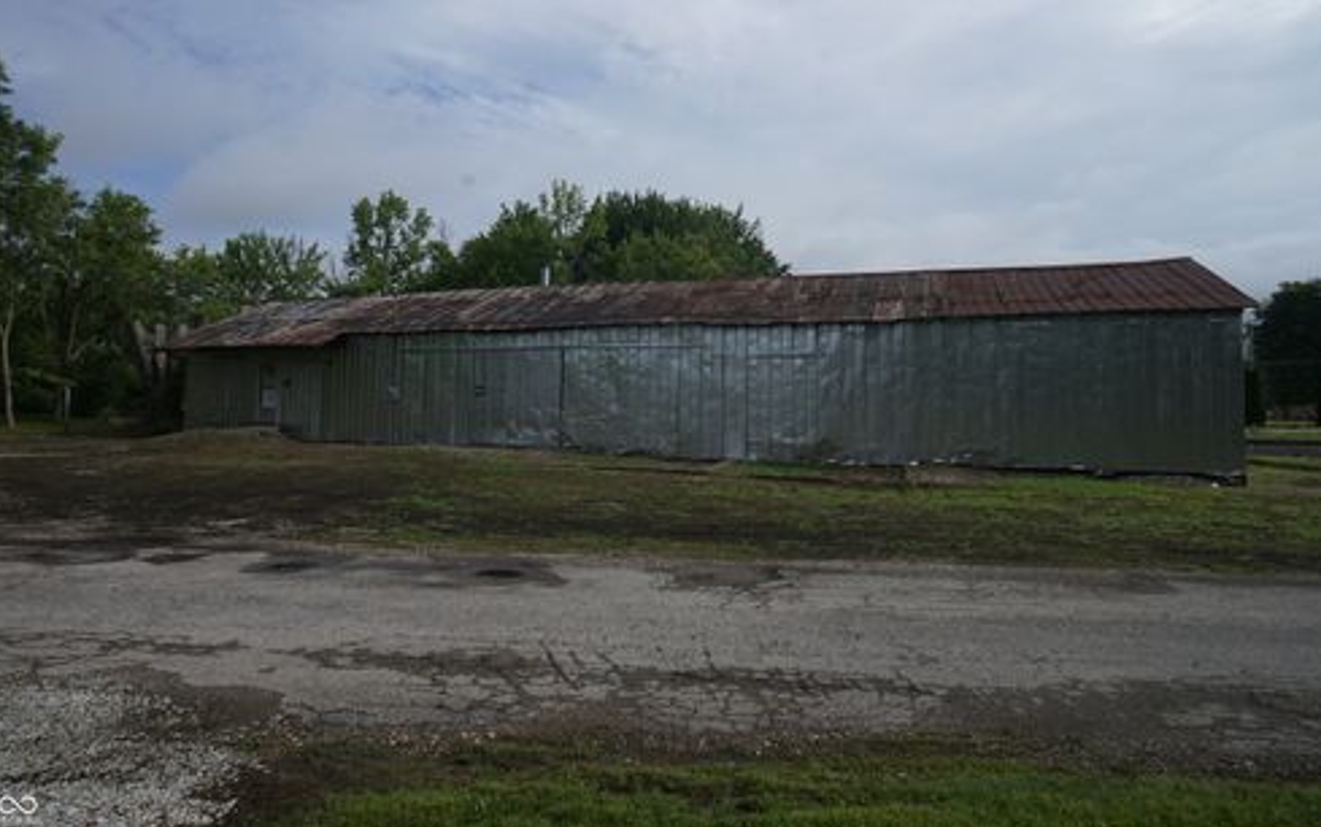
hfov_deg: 72.5
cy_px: 385
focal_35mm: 25
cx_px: 654
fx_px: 900
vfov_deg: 49.3
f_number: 11
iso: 100
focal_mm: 16
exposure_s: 1/200
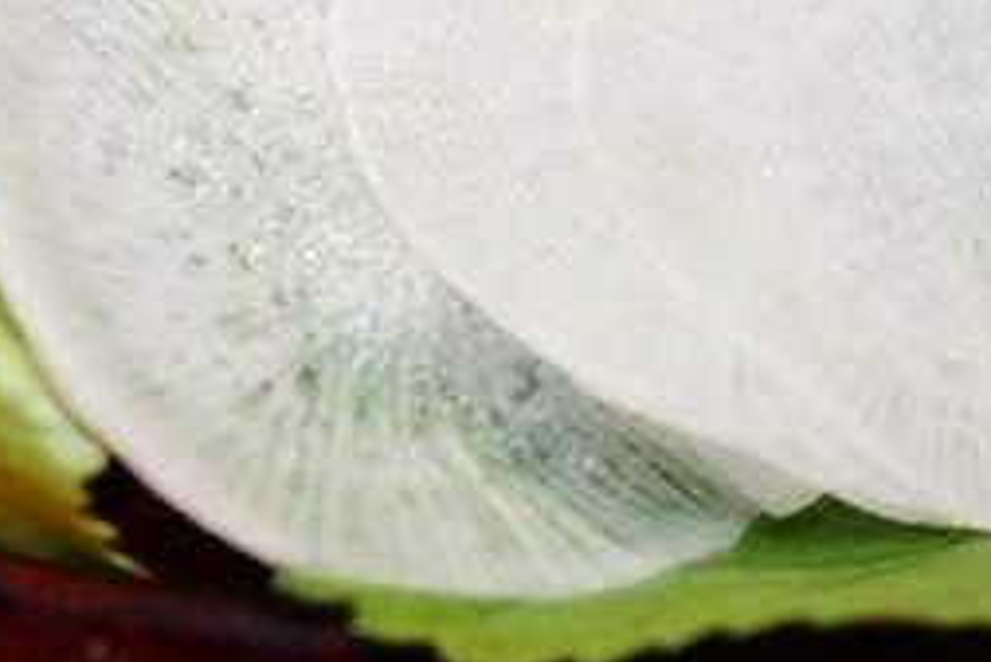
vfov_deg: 13.5
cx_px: 259
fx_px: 2699
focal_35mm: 98
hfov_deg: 20.7
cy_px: -159
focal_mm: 31
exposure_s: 1/60
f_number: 3.5
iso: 400
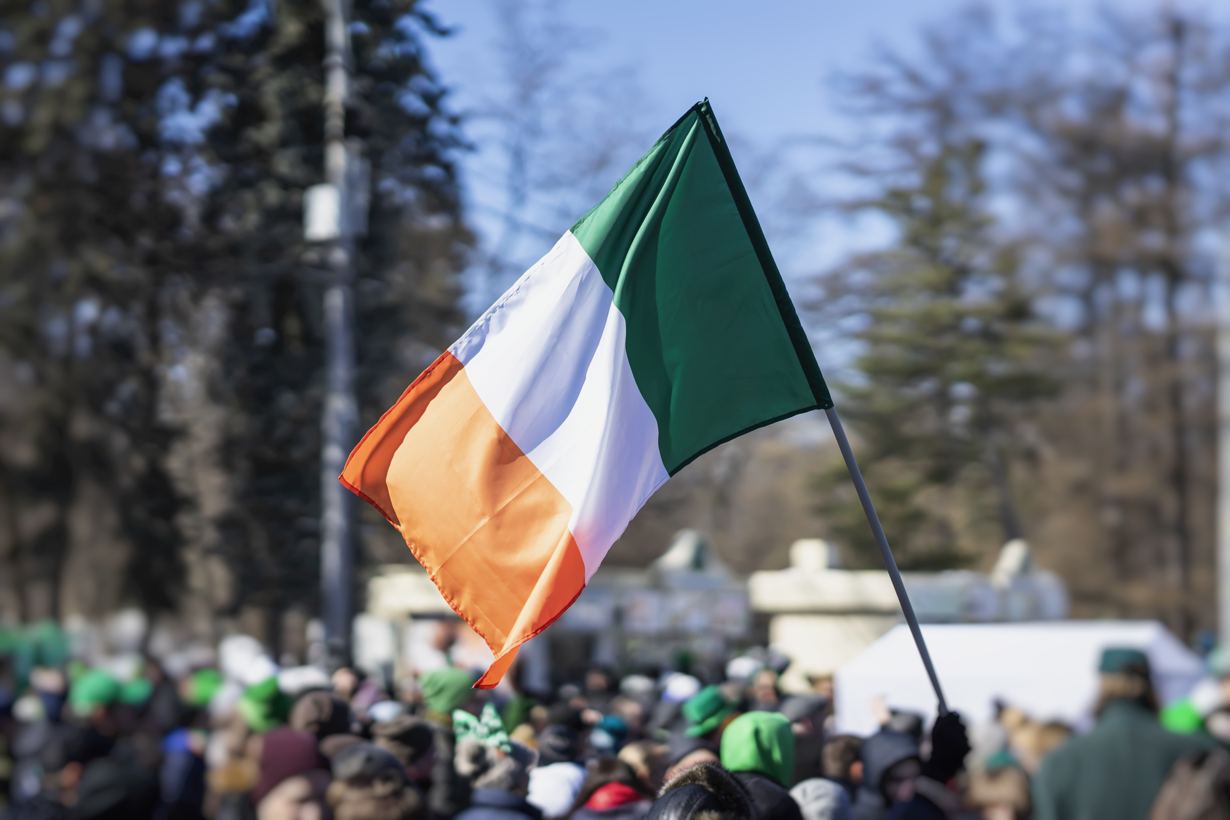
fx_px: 2904
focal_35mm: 85
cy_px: 410
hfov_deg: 23.9
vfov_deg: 16.1
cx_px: 615
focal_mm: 85
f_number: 1.6
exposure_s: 1/6400
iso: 100
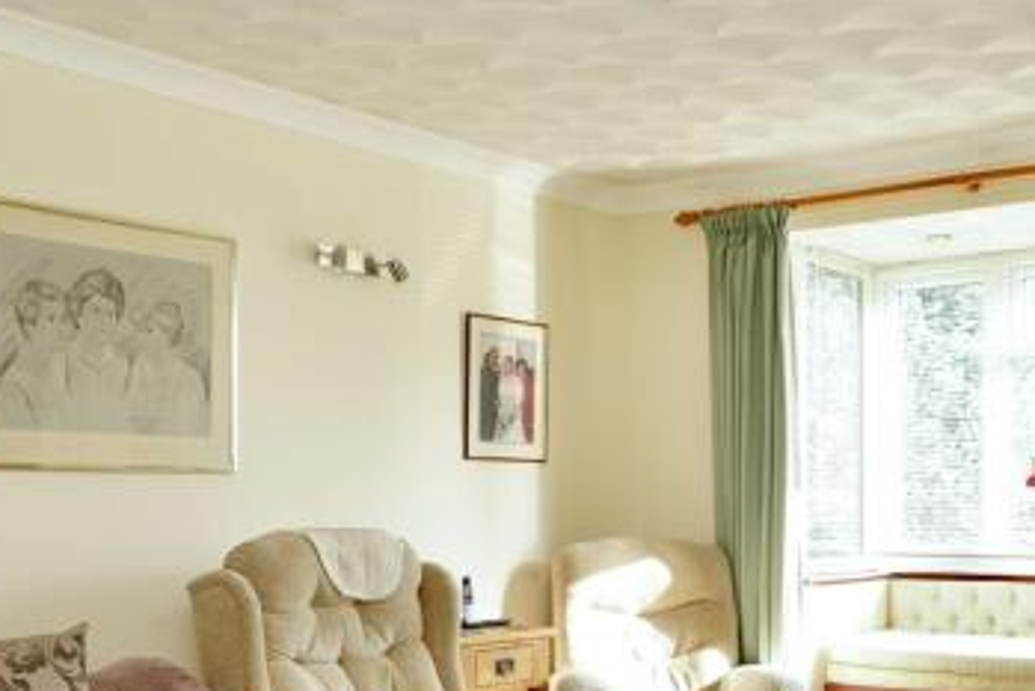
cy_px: 512
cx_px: 623
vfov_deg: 28.3
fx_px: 1352
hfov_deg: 41.7
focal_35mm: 47
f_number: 4
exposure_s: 1/160
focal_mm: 16
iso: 640
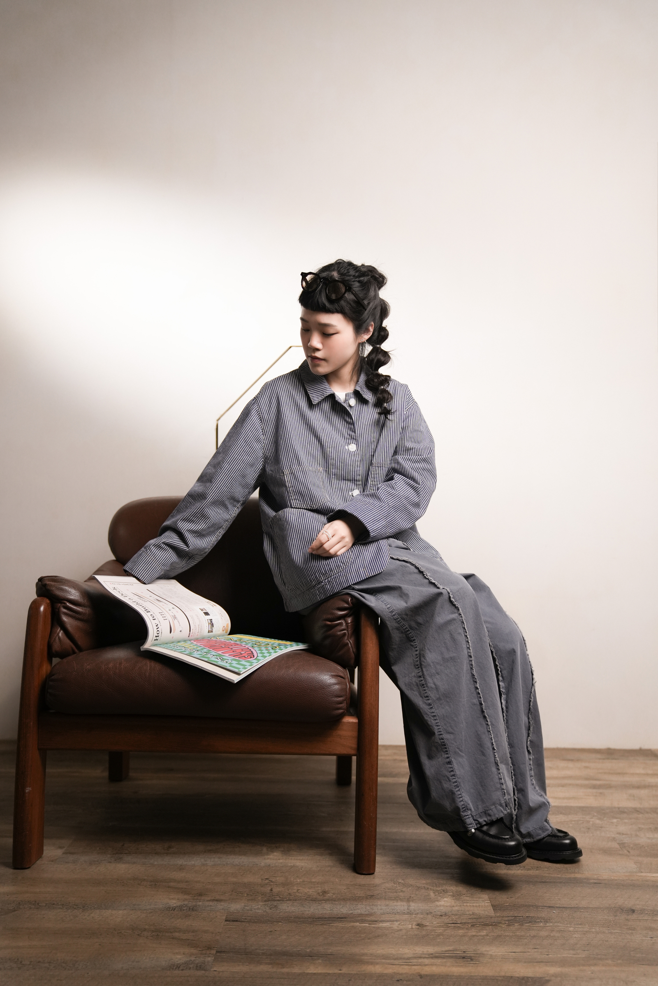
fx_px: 932
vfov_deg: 55.8
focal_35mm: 34
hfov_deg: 38.9
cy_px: 493
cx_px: 329
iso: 800
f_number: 2.8
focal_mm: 34
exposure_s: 1/400
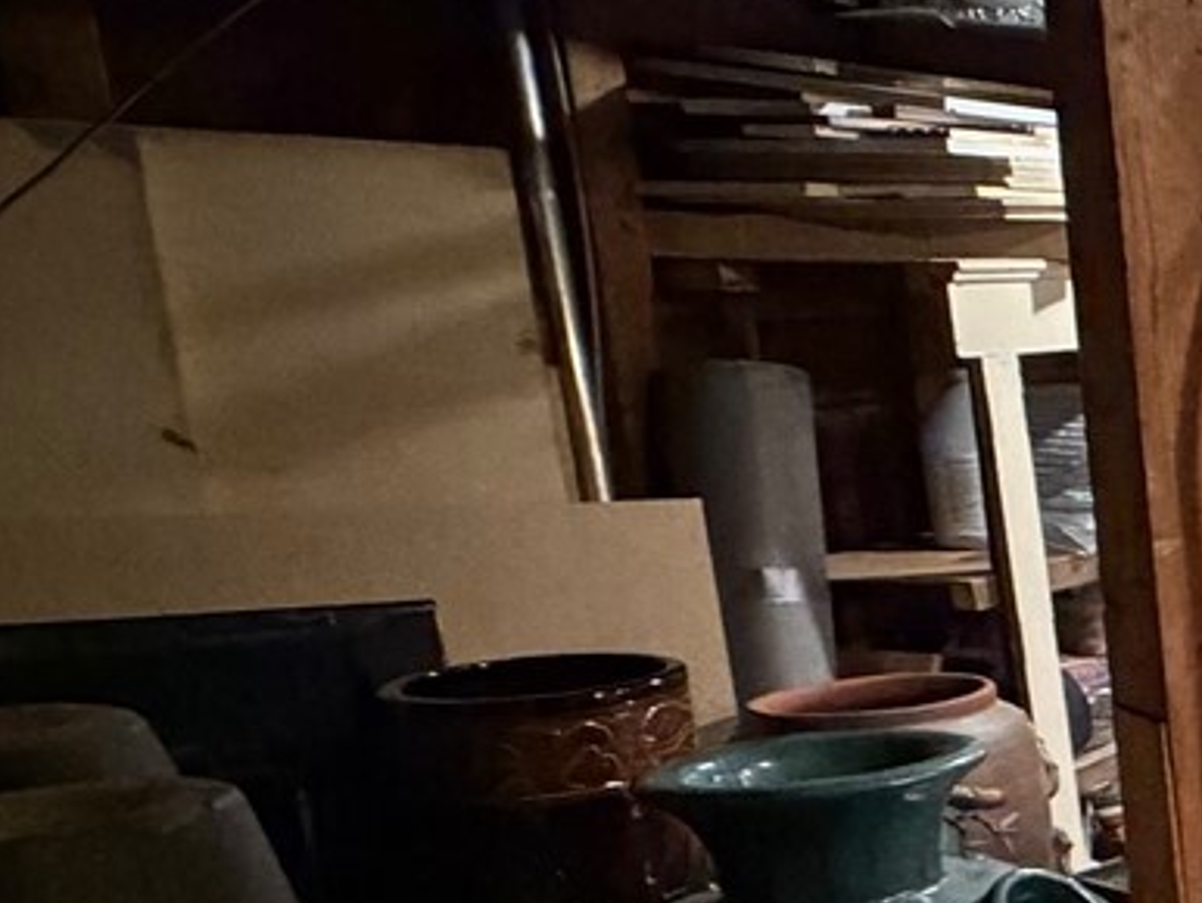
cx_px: 2304
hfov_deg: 20.2
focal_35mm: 58
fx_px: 2015
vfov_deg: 24.8
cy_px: 750
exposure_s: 1/40
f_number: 2.2
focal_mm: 2.22
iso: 1000
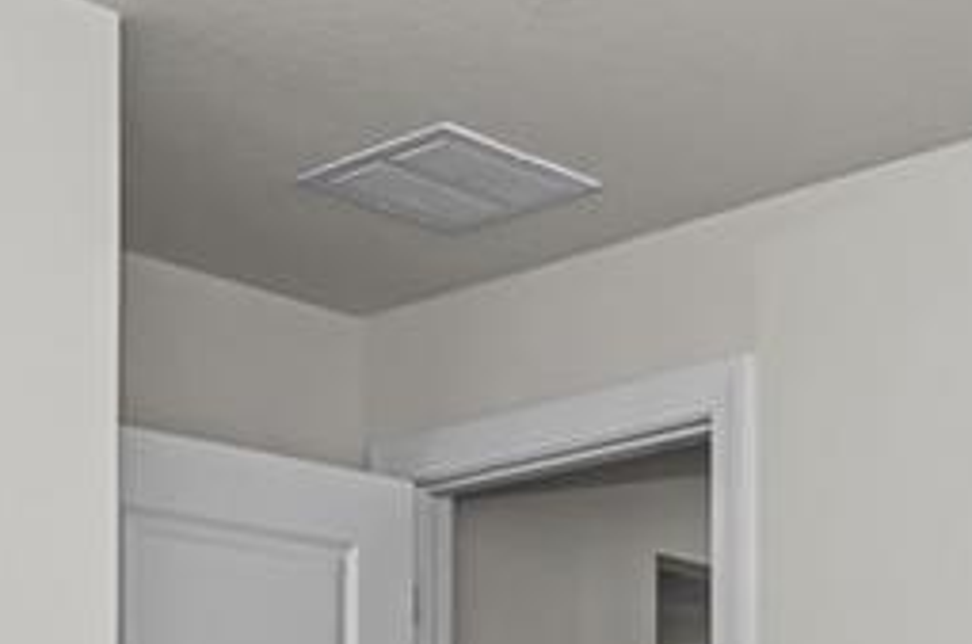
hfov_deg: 23.1
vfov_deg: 14.1
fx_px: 2372
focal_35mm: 88
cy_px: 1080
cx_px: 602
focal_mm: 14
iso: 250
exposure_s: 1/80
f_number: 6.3
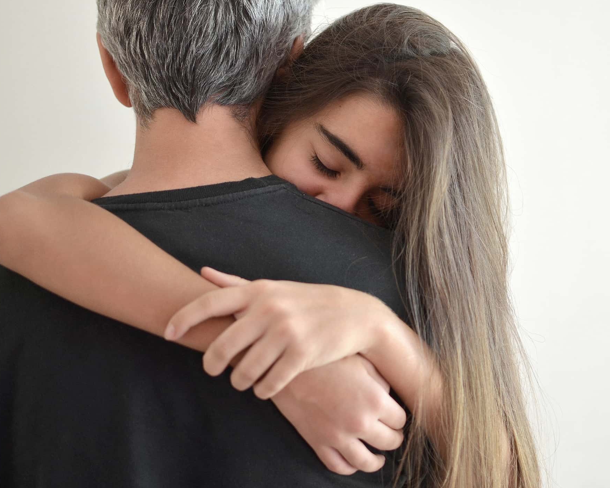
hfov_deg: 31.7
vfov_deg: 25.6
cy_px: 243
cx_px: 309
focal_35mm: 60
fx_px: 1075
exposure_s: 1/250
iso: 400
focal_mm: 35
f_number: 1.8
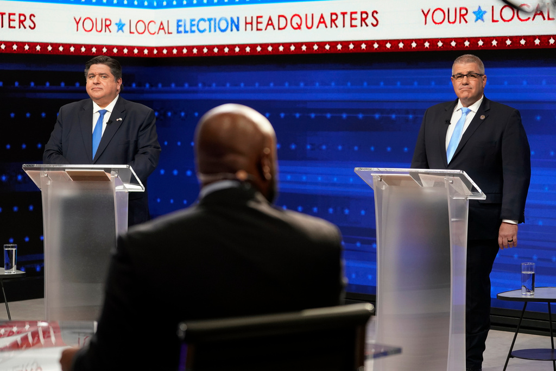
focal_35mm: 98
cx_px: 278
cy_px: 186
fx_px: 1514
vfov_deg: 14.0
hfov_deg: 20.8
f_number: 4
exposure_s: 1/320
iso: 3200
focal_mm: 98
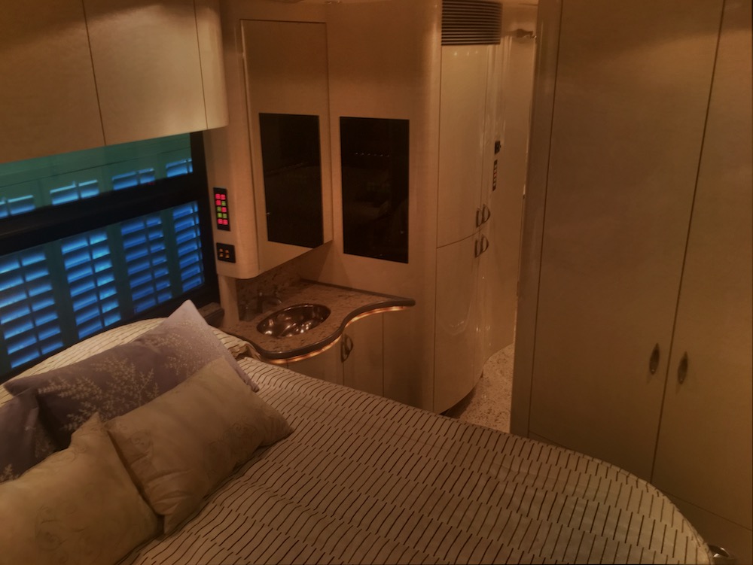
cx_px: 376
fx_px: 631
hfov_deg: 61.6
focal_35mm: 29
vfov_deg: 48.3
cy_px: 282
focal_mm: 4.15
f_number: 2.2
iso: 100
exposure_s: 1/30
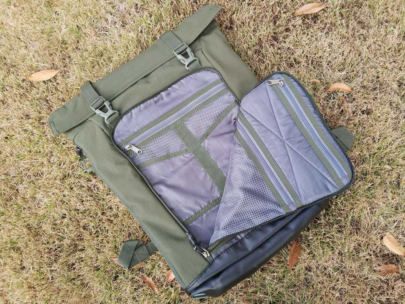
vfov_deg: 44.2
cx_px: 202
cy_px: 152
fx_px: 374
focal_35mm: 32
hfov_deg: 56.8
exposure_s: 1/50
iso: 106
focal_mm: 4.5
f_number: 2
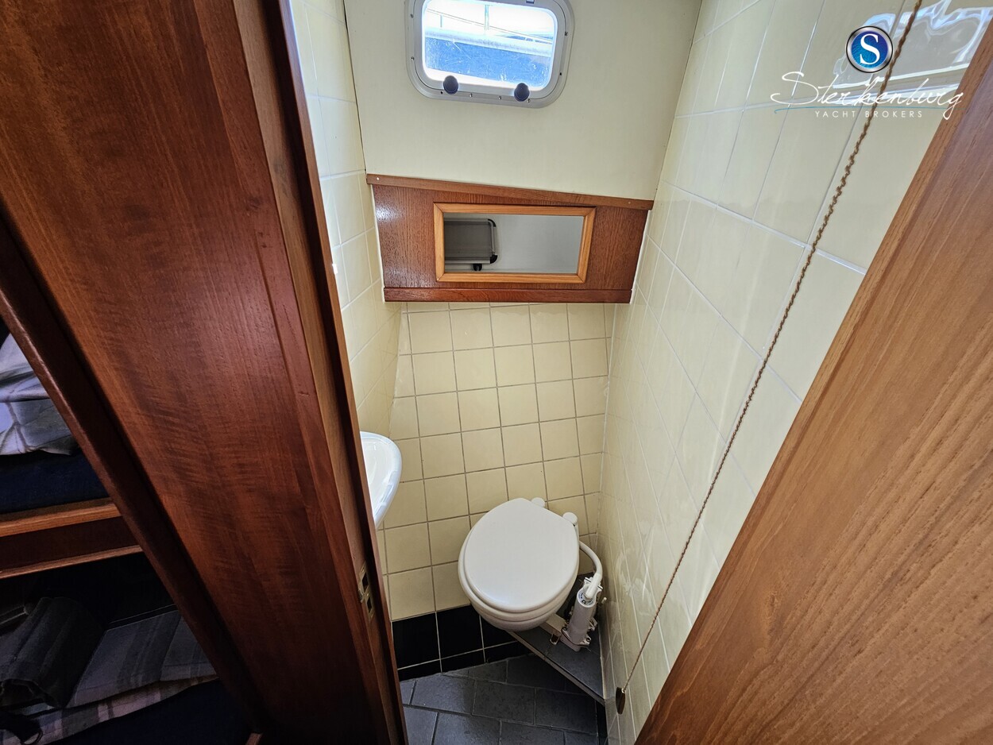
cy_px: 372
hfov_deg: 106.2
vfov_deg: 89.9
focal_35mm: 13
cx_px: 496
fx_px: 373
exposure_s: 1/50
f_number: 2.2
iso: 80
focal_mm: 2.2
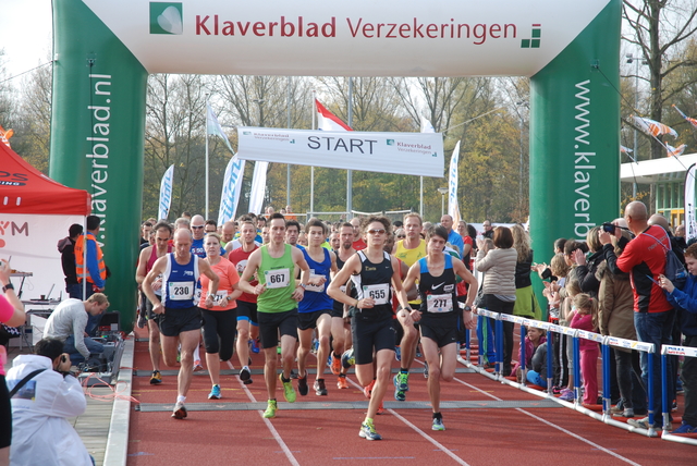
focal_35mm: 105
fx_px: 2035
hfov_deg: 19.4
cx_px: 348
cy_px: 233
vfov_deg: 13.1
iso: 200
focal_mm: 70
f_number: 4.5
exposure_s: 1/320
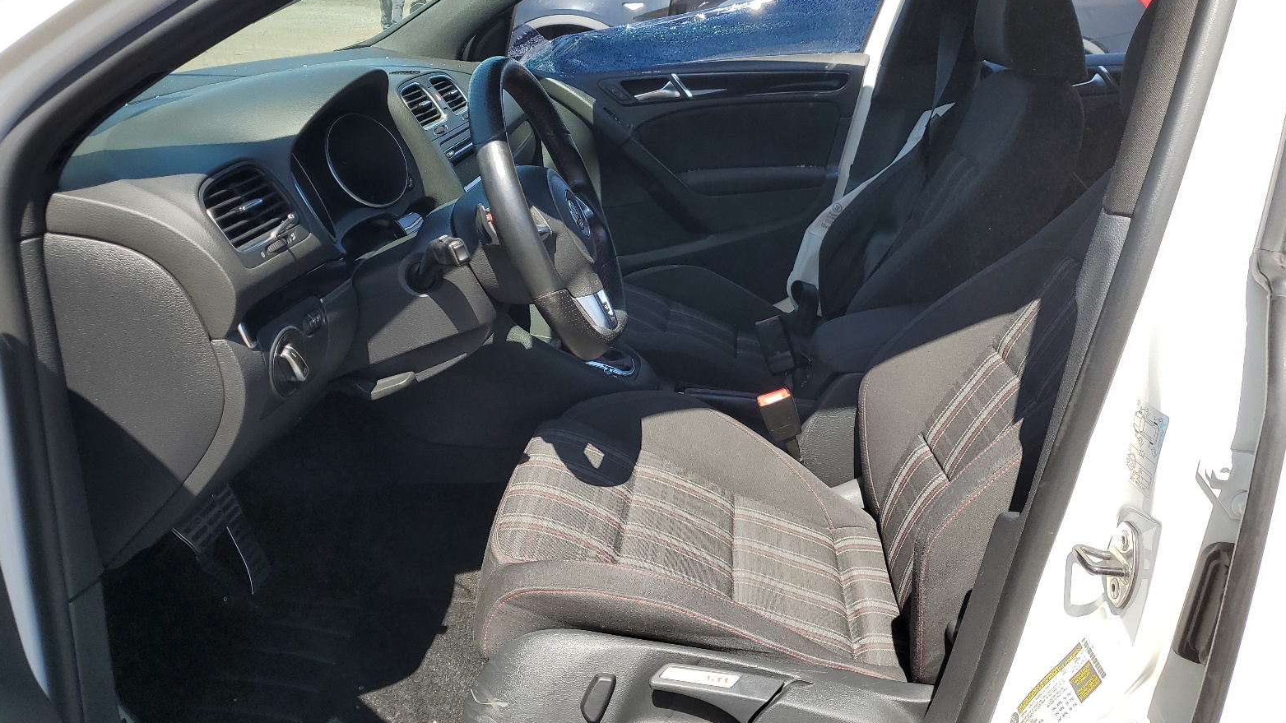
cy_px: 317
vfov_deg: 40.1
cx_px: 656
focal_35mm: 29
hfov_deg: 66.1
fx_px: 989
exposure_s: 1/1111
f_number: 1.5
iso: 50
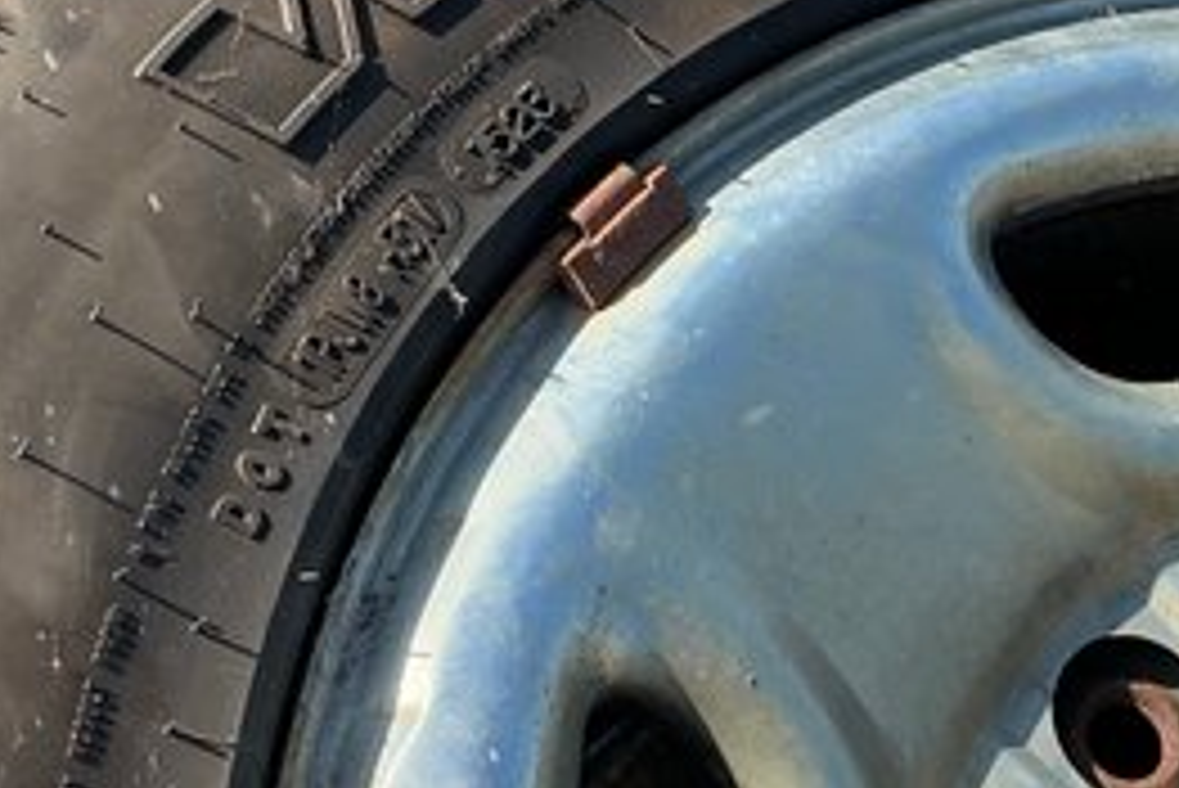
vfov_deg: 19.4
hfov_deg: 28.2
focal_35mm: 70
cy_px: 205
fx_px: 2294
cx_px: 952
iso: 25
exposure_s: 1/781
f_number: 1.8
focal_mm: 3
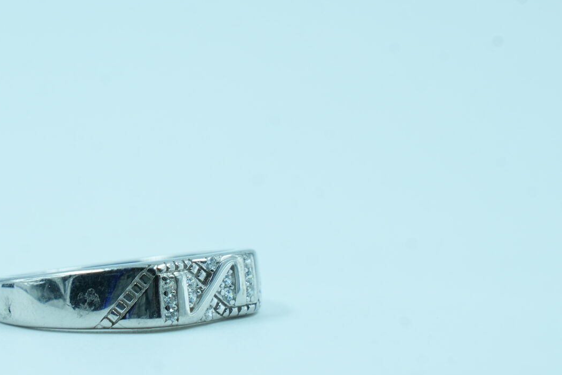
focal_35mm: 255
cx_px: 95
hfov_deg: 8.1
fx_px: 3981
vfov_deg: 5.4
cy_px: 211
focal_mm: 105
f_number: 10
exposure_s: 1/125
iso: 400
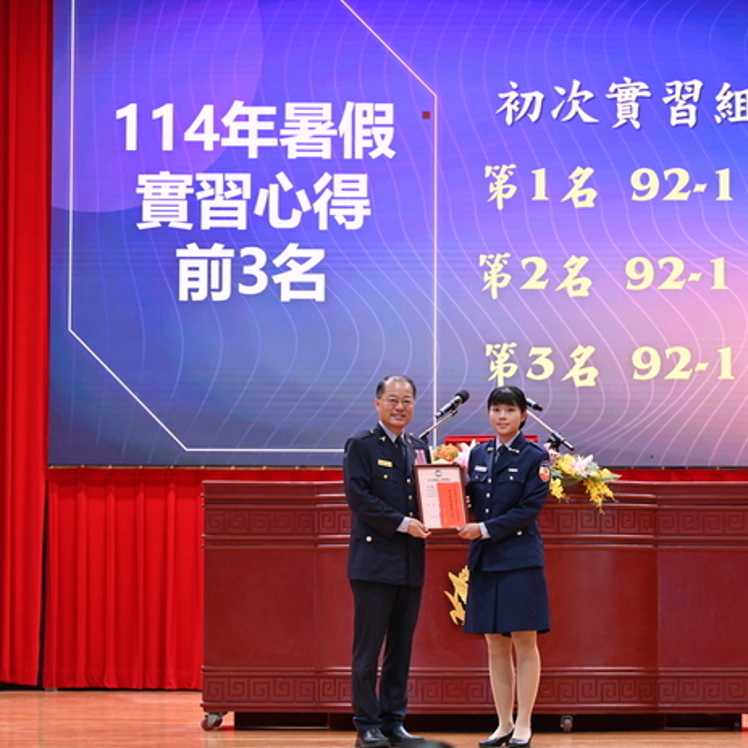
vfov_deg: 13.3
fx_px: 3203
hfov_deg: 13.3
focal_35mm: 131
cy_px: 372
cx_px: 465
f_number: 5
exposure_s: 1/160
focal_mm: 102
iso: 1600
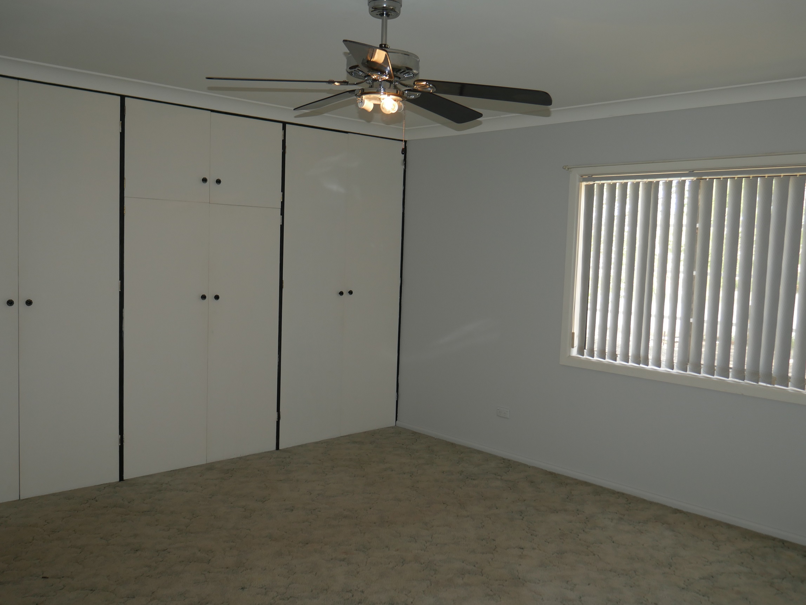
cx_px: 403
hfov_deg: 56.8
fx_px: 745
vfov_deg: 44.2
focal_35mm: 32
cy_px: 302
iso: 200
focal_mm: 16
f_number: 3.6
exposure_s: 1/60
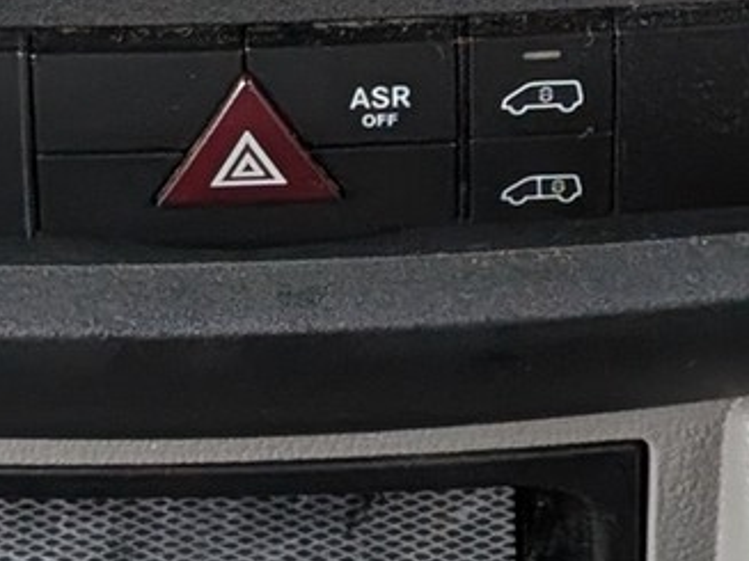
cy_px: -634
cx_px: 495
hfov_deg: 6.5
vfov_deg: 4.7
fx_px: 6640
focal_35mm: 307
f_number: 1.68
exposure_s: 1/70.3
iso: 20
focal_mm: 6.9
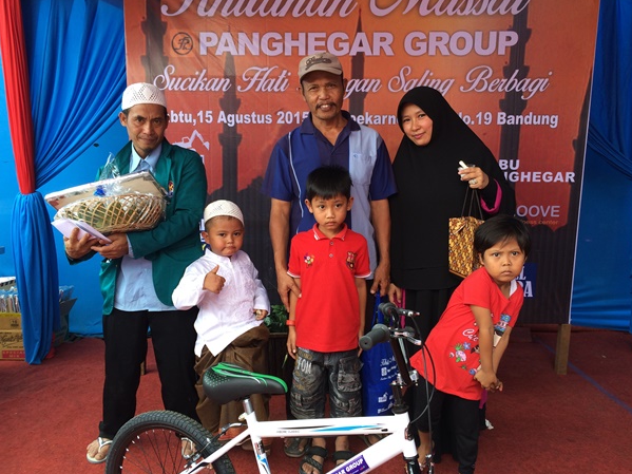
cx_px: 321
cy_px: 242
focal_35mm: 31
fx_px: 566
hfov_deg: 58.4
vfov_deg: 45.4
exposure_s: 1/120
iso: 32
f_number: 2.2
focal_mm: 4.15
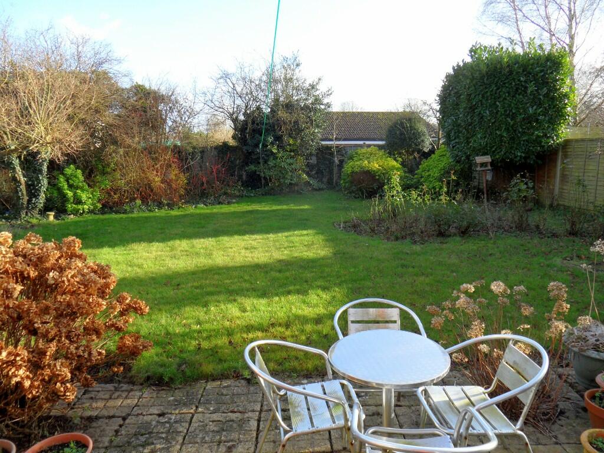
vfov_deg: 56.8
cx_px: 302
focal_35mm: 24
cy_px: 226
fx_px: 419
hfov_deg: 71.6
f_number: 3.2
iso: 80
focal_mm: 3.9
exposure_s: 1/250
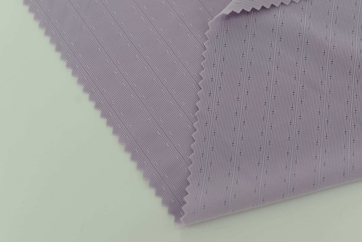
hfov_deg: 30.0
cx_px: 200
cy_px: 82
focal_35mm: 67
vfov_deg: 20.3
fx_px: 674
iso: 100
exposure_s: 1/200
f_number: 3.5
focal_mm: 50
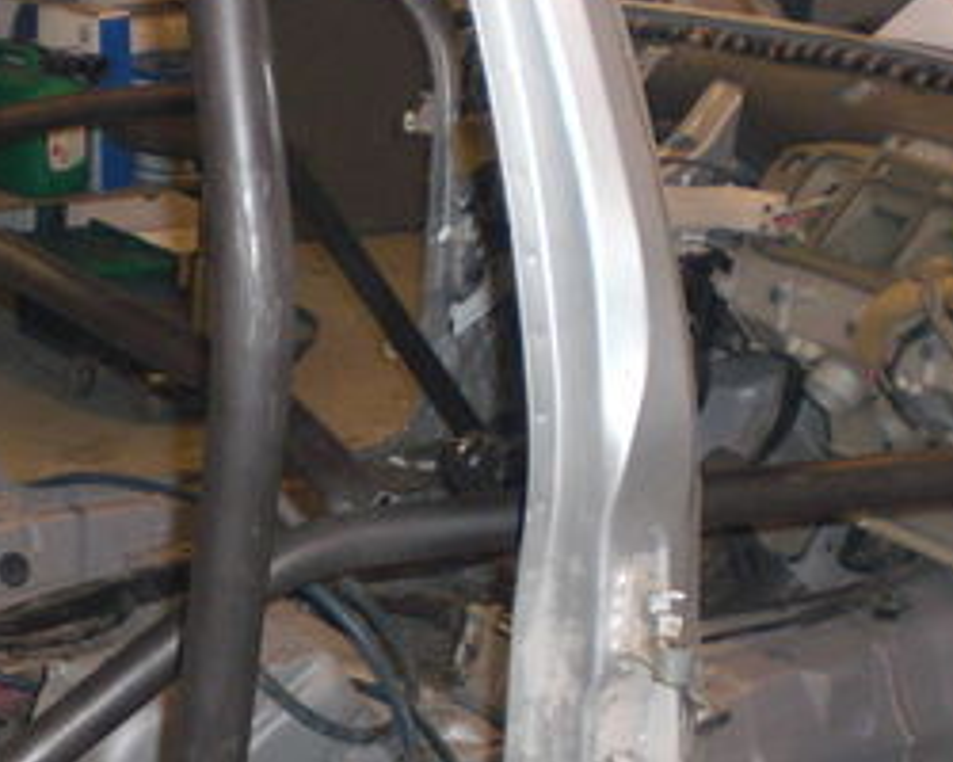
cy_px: 644
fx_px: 2538
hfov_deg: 21.1
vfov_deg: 16.9
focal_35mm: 90
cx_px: 221
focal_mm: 6.3
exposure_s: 1/60
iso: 200
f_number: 3.1
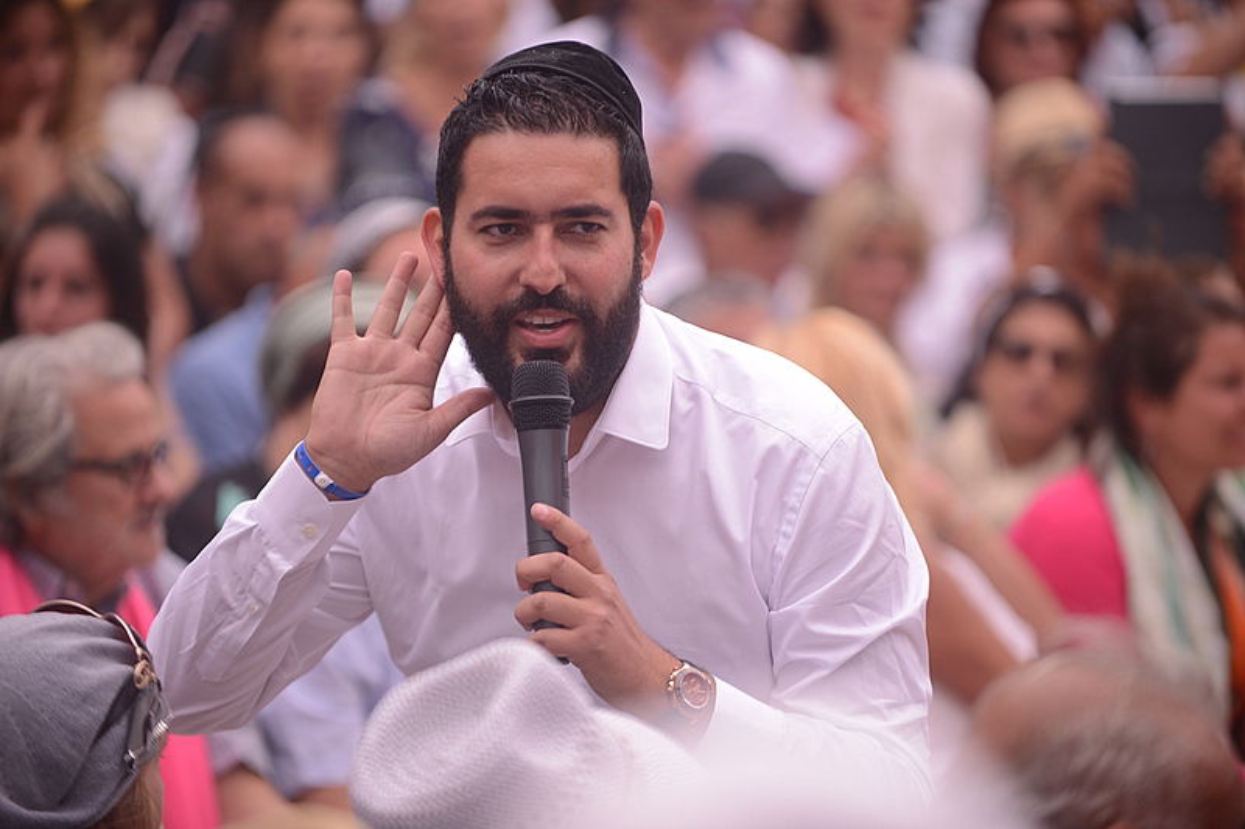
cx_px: 622
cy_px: 414
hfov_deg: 10.3
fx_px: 6915
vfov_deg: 6.9
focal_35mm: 200
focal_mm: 200
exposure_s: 1/250
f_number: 2.8
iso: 200
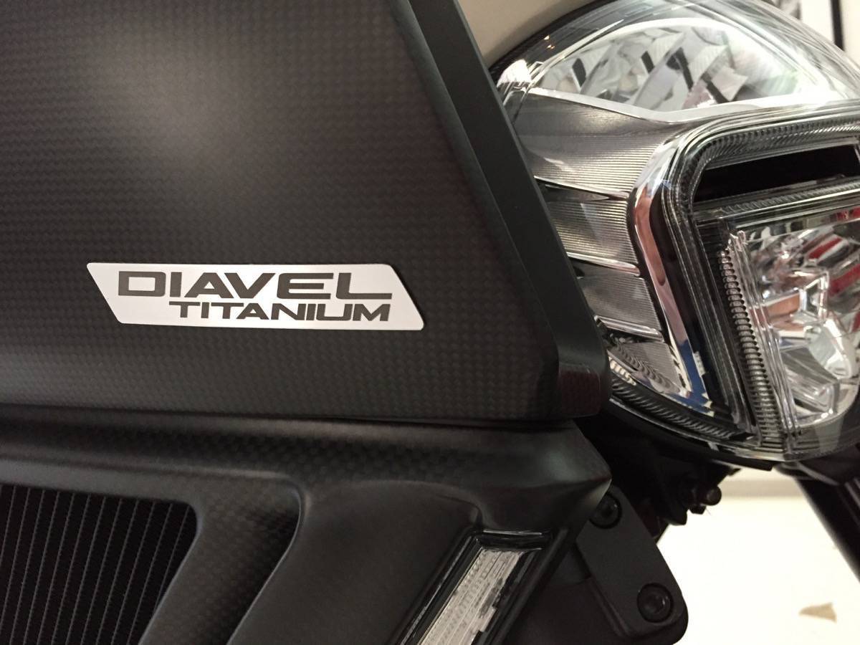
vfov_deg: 48.2
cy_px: 322
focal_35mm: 29
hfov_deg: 61.7
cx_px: 430
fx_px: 720
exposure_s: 1/30
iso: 200
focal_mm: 4.15
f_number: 2.2
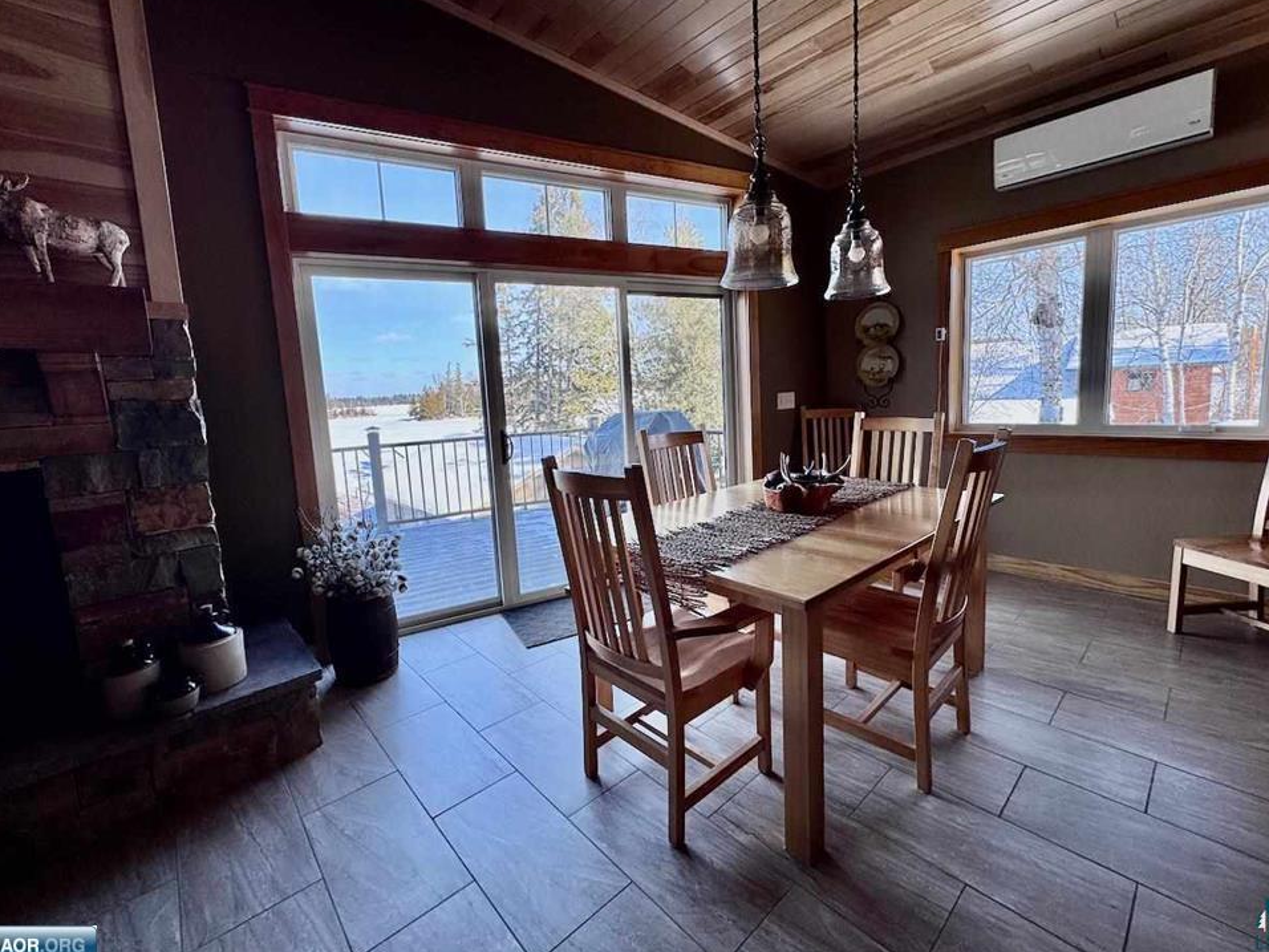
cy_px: 455
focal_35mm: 15
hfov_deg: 98.2
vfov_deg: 81.7
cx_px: 632
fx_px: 550
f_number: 2.2
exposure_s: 1/168
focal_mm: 2.22
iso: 40
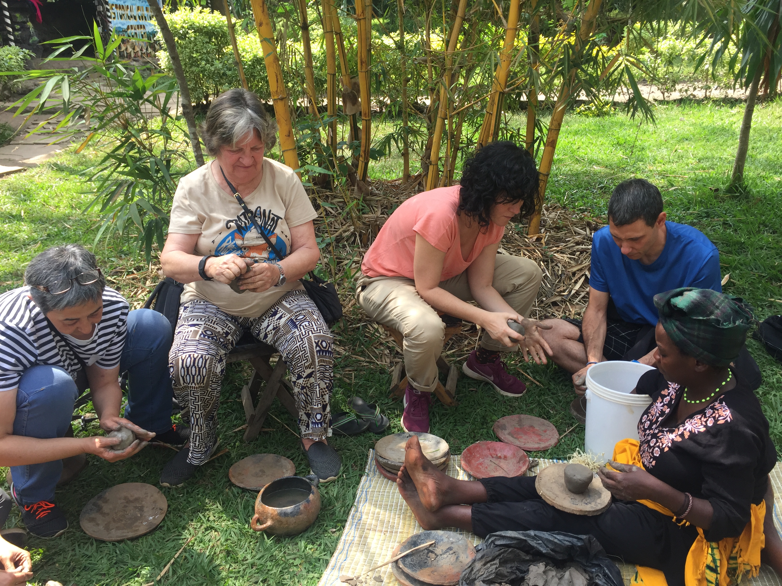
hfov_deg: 61.7
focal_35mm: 29
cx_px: 391
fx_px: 655
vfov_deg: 48.2
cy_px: 293
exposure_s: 1/234
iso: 32
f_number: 2.2
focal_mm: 4.15
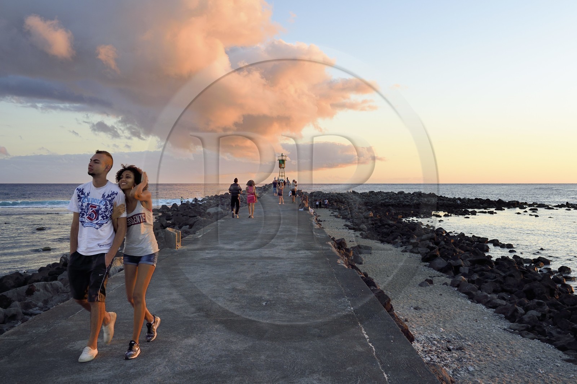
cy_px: 192
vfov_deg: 35.0
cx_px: 288
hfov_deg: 50.7
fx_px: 609
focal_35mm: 38
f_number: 10
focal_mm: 38
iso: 400
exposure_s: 1/100
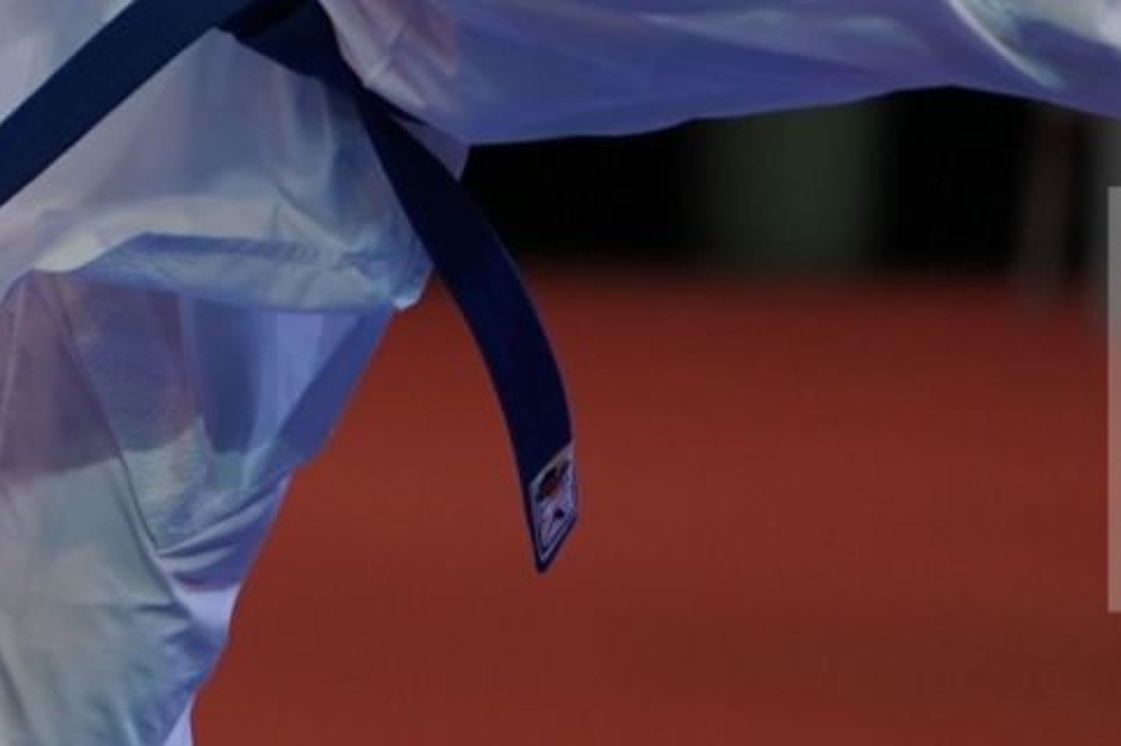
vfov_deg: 1.8
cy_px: -429
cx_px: -254
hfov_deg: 2.8
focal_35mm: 749
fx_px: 23306
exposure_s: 1/1000
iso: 500
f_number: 2.8
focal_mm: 200
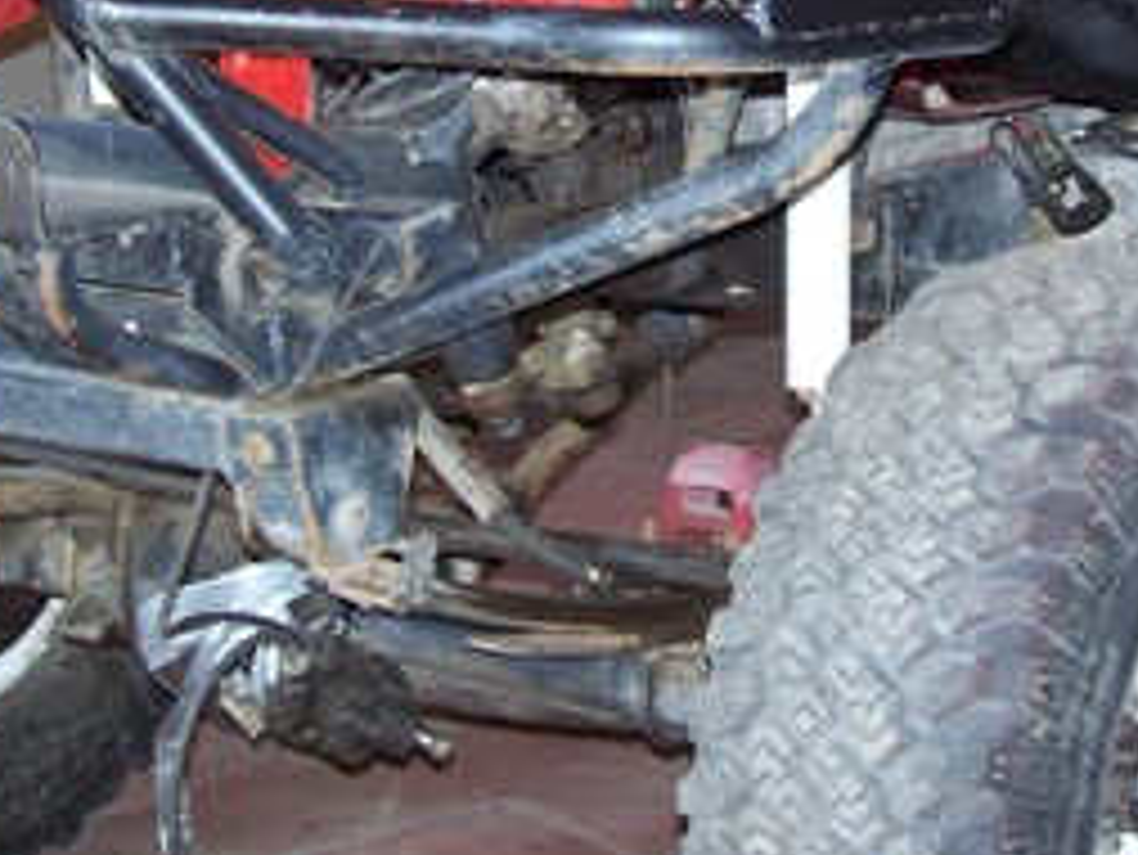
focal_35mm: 96
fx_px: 3157
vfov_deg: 15.2
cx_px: 832
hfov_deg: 20.3
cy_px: 58
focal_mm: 6.3
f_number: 2.8
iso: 140
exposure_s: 1/60
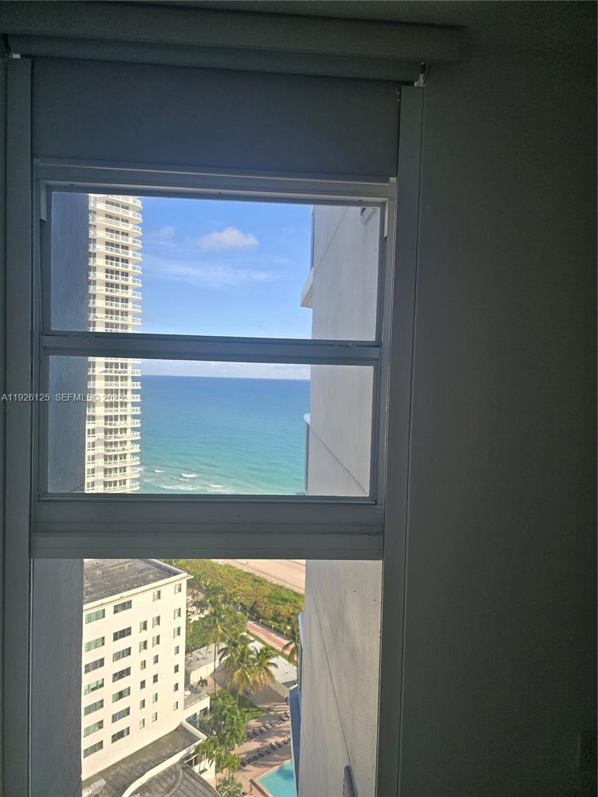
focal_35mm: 23
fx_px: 530
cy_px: 398
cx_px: 299
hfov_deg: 58.9
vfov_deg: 73.9
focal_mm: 6.3
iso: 12
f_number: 1.7
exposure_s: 1/192
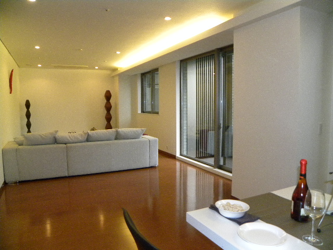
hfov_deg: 67.3
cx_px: 166
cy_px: 125
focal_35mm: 26
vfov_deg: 53.1
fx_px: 250
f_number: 2.8
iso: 400
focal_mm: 4.6
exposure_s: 1/102
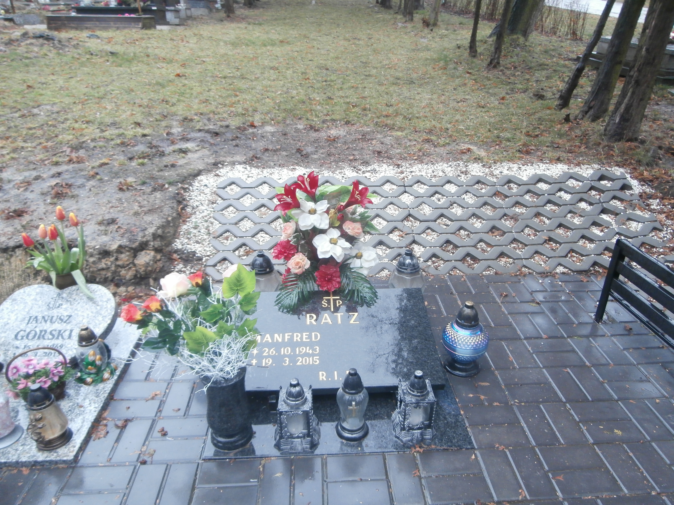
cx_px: 337
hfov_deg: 71.6
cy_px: 252
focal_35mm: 24
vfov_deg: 56.8
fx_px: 467
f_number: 3
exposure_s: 1/40
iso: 200
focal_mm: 4.2
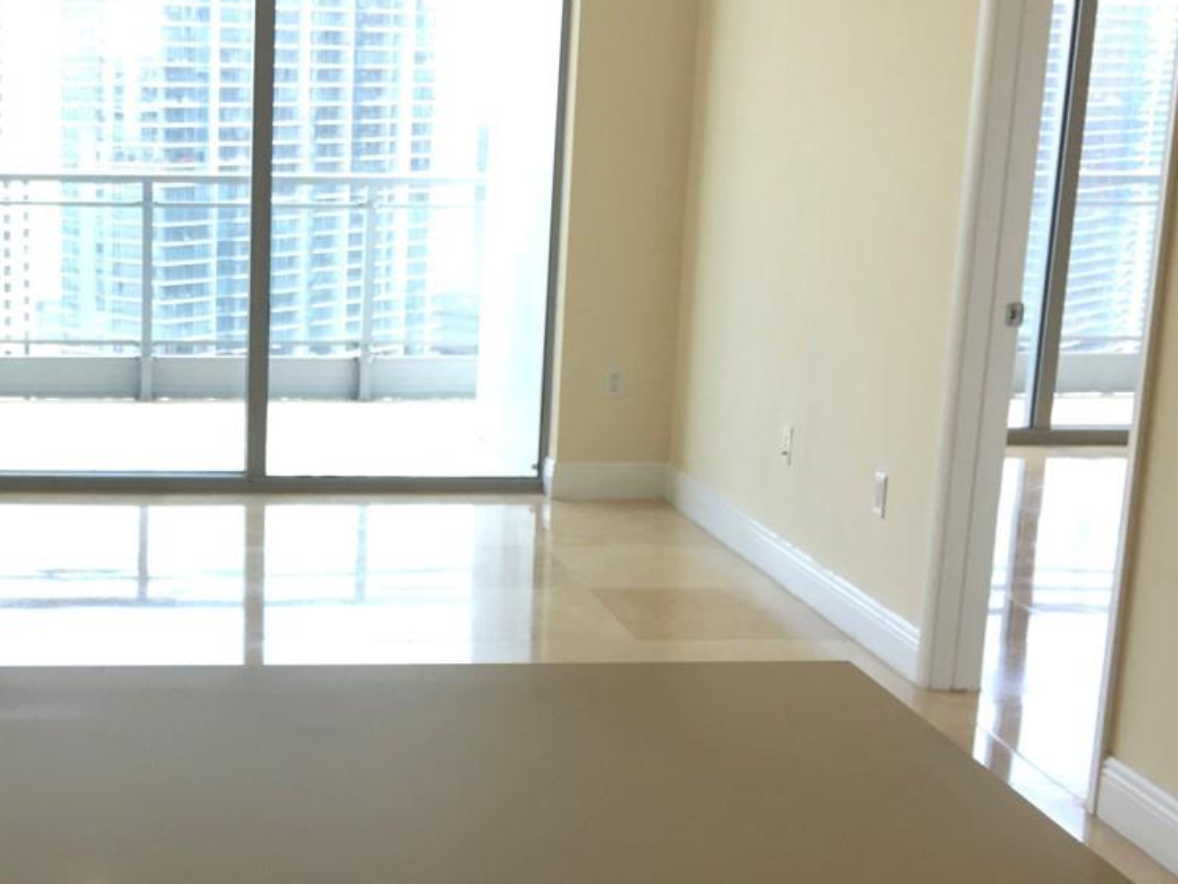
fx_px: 2110
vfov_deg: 23.5
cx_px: 146
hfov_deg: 30.0
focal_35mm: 62
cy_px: 619
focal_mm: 4.15
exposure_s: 1/121
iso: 25
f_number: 2.2
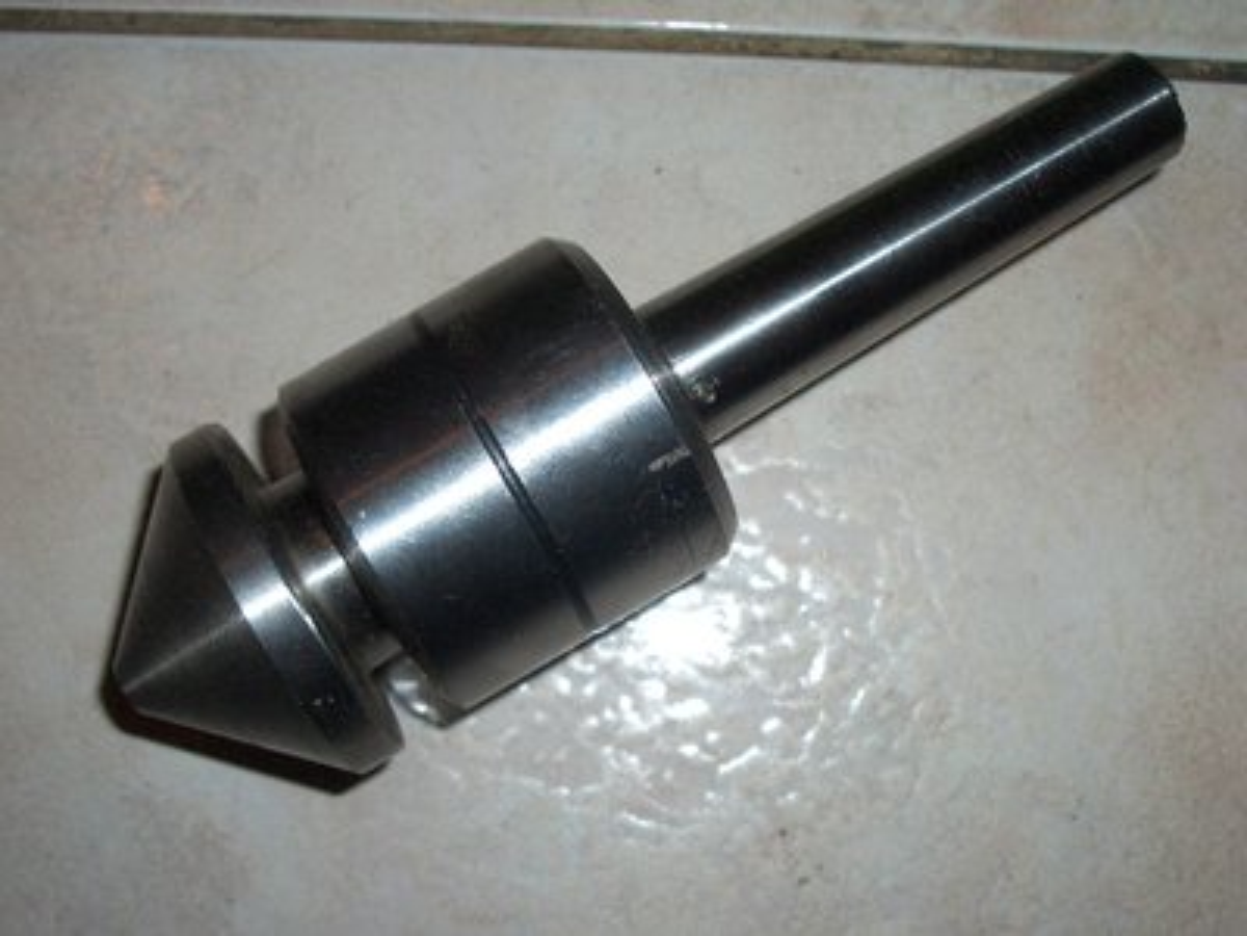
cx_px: 624
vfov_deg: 29.7
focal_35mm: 49
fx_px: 1765
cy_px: 468
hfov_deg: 38.9
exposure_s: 1/60
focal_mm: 8.2
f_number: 3.1
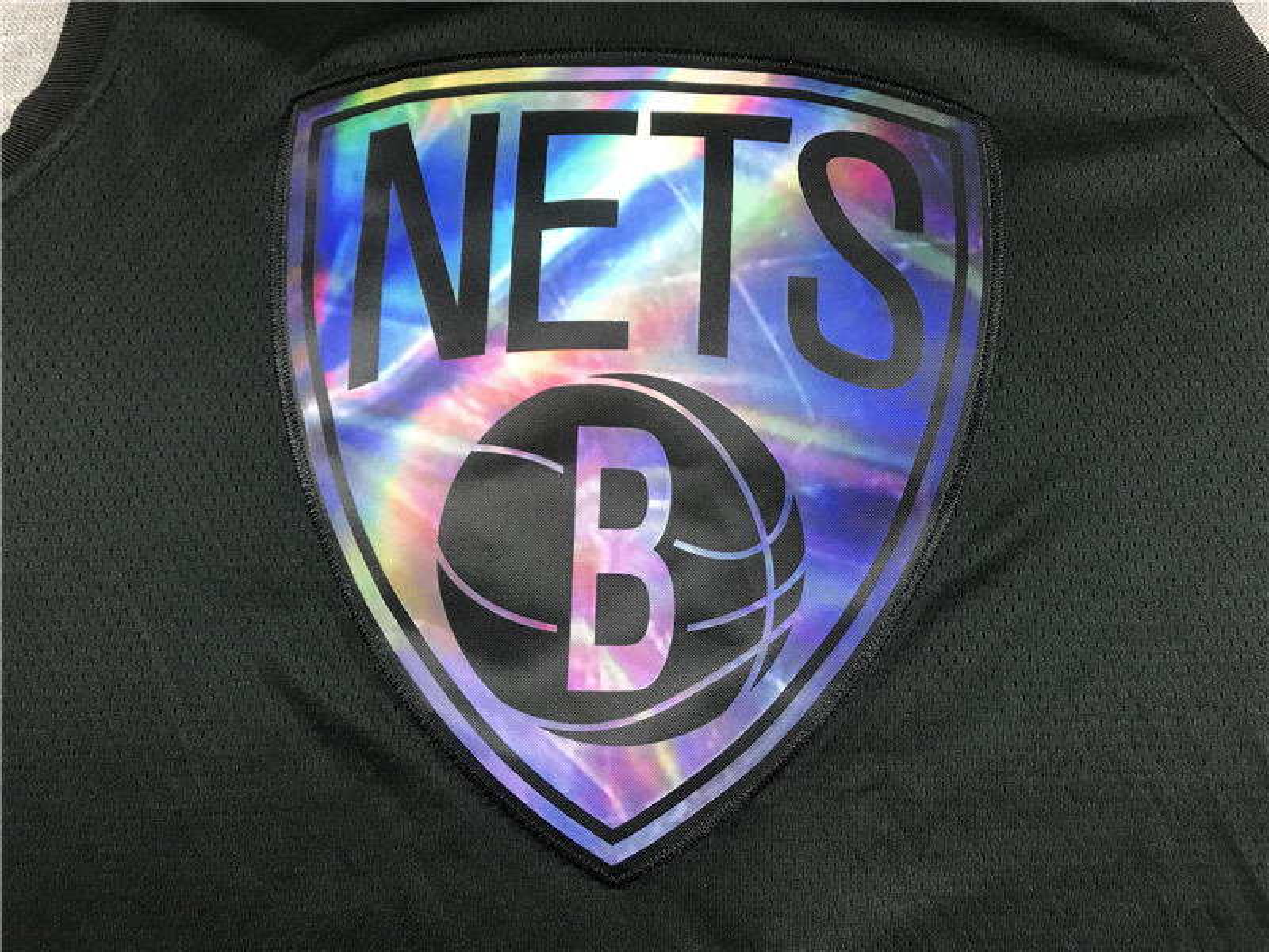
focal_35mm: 28
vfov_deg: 49.7
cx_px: 634
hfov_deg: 63.4
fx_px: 1026
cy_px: 476
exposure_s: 1/25
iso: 40
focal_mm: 3.99
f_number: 1.8
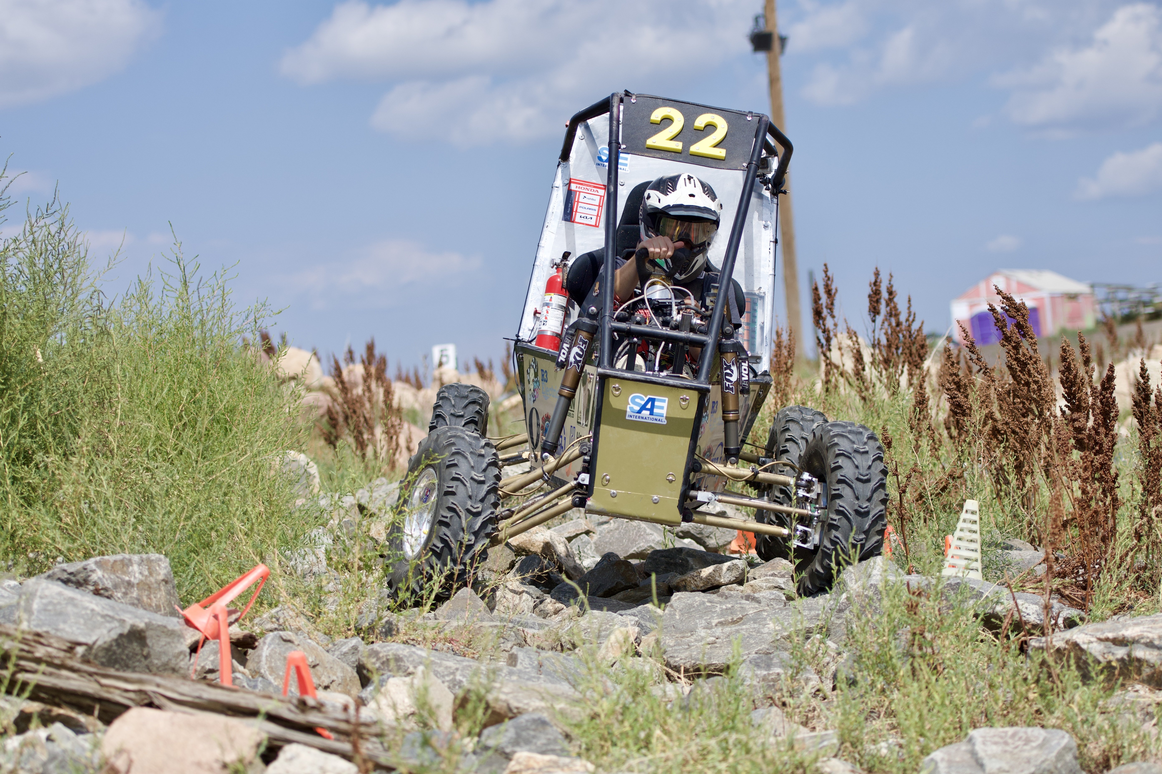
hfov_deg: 19.5
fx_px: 3389
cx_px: 581
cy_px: 387
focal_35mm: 105
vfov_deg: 13.0
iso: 200
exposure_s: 1/5000
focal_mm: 70
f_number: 2.8
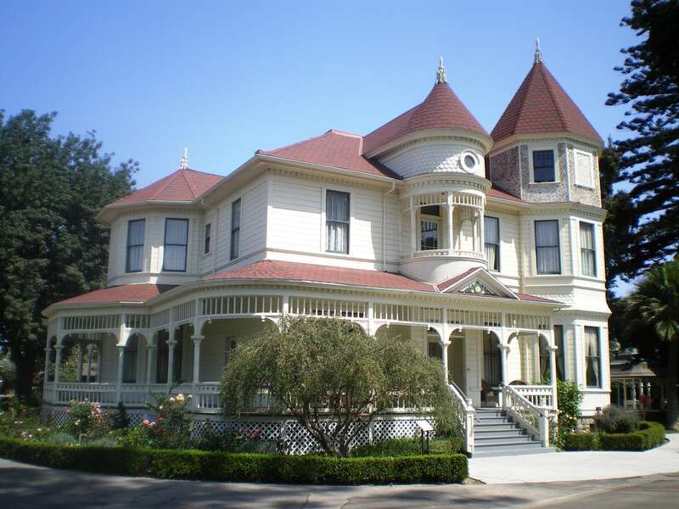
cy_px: 254
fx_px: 706
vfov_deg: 39.7
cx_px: 340
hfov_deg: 51.4
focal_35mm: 36
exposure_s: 1/320
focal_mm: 6.3
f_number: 4.6
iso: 50
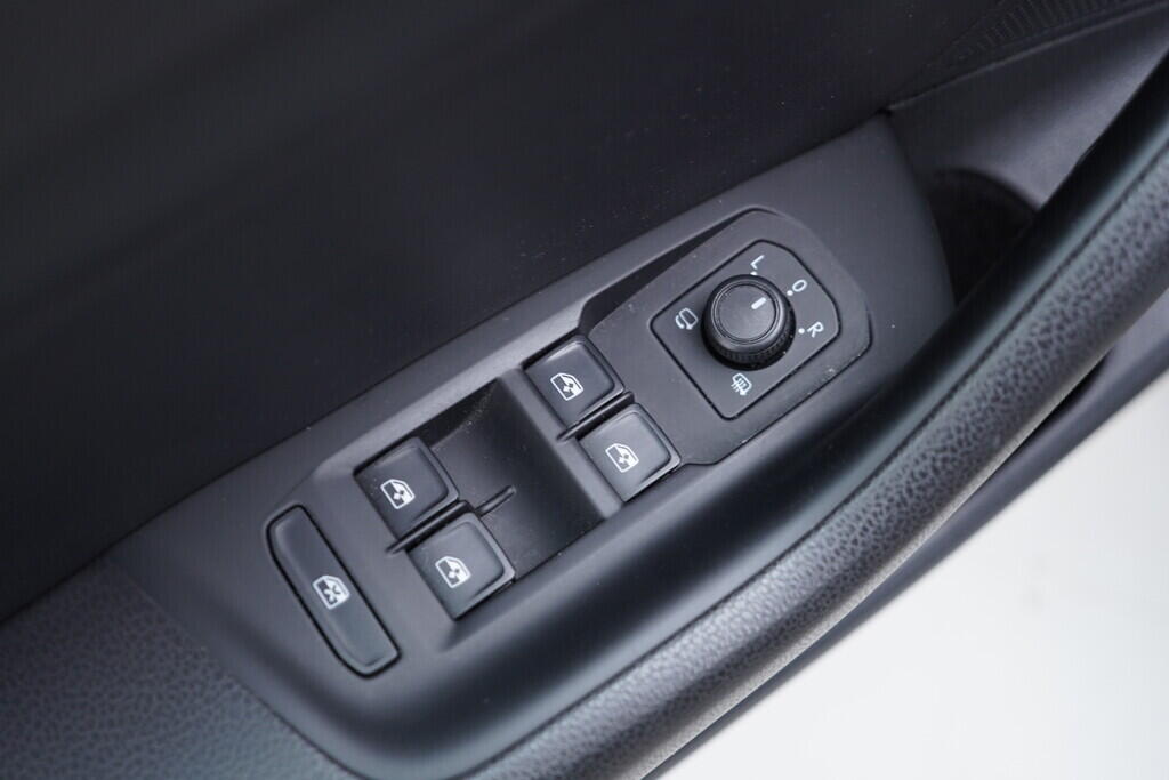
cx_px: 584
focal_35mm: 36
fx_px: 1169
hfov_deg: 53.1
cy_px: 390
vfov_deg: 36.9
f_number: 2.8
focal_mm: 24
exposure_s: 1/40
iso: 320
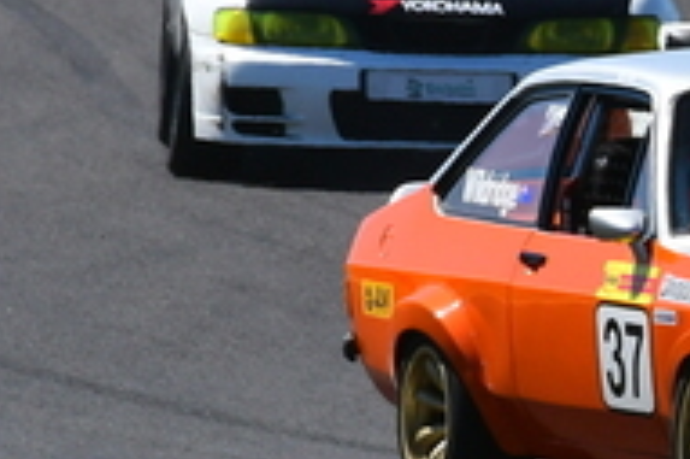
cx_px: 1217
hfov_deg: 0.8
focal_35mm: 2446
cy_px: 107
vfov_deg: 0.6
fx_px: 46840
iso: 500
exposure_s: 1/640
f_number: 13
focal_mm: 390
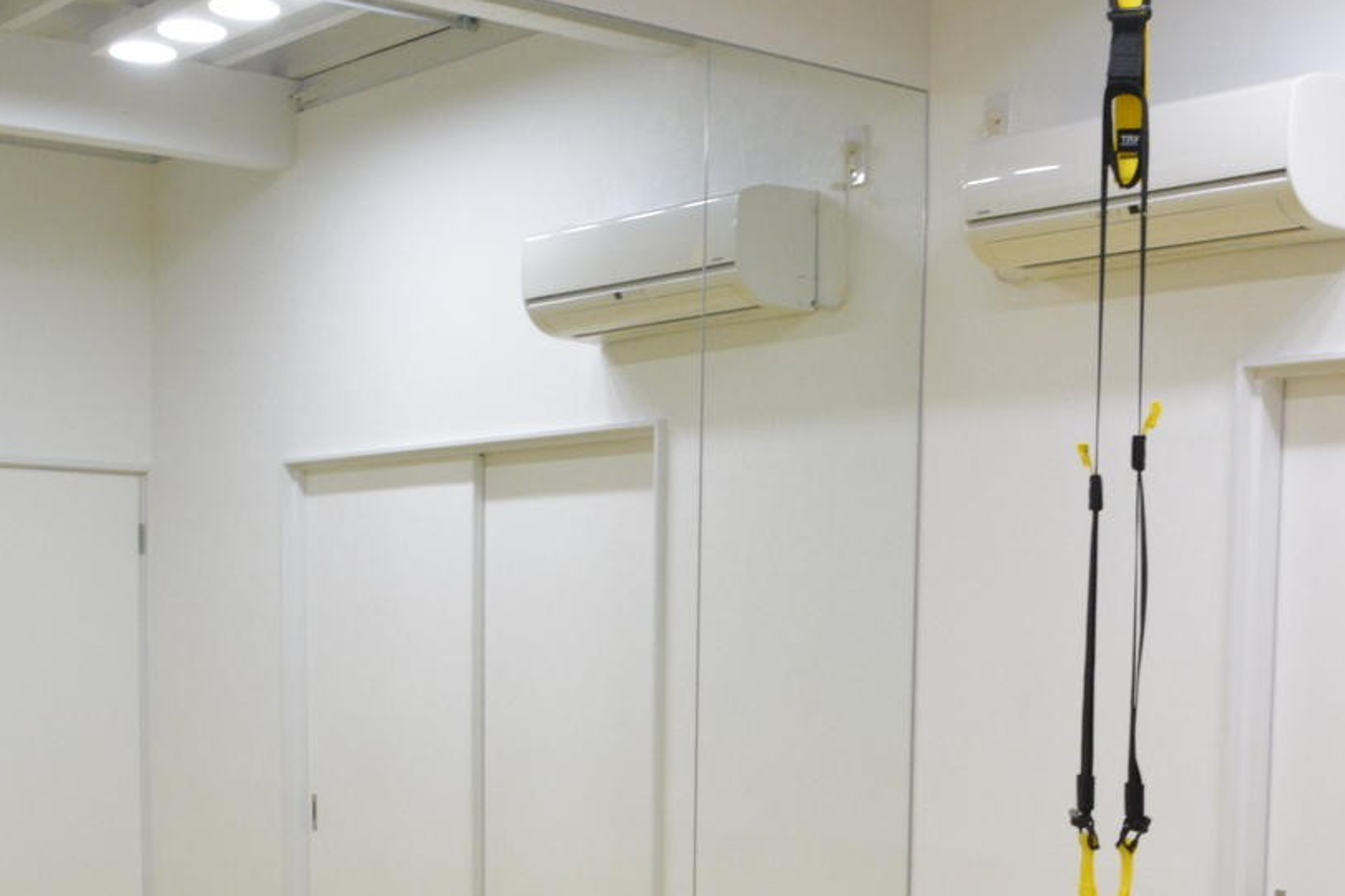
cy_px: 934
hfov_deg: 33.0
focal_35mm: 60
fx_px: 2241
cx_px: 935
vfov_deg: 21.7
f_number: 8
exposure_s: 1/40
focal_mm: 18
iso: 1600
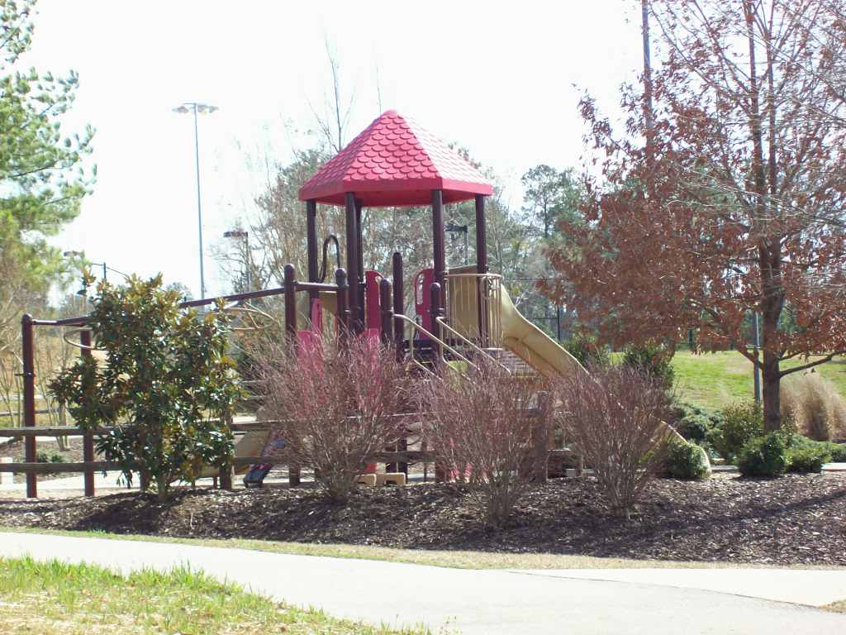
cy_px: 318
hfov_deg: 18.2
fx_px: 2639
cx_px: 423
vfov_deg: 13.7
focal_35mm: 108
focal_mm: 18
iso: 80
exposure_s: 1/273
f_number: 4.8
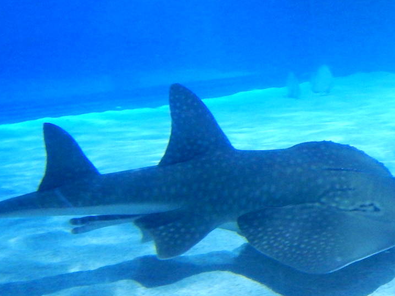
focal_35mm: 69
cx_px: 238
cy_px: 147
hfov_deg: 28.1
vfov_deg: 21.3
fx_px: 787
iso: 800
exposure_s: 1/40
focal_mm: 5.6
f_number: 3.2
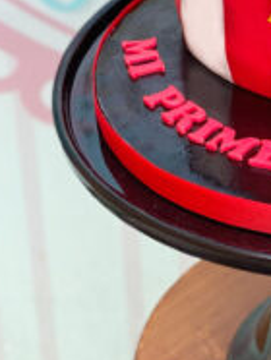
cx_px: 355
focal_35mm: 141
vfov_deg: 13.7
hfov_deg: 10.3
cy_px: -40
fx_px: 1468
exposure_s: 1/122
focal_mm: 6
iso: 32
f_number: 2
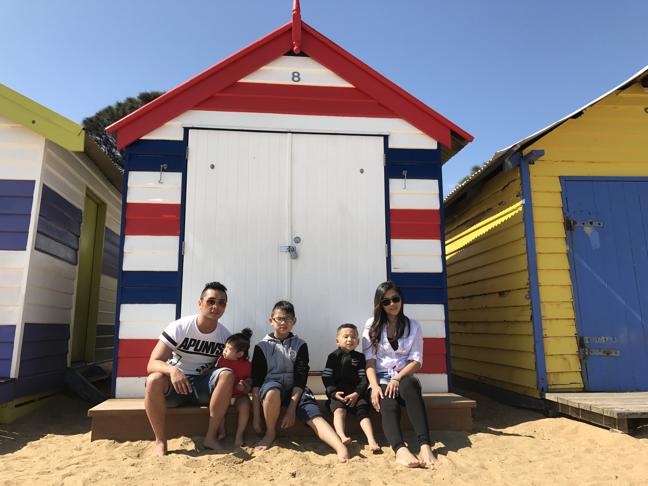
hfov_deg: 63.4
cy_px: 243
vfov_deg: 49.7
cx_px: 324
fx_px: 524
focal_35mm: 28
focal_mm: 3.99
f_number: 1.8
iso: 20
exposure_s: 1/1808
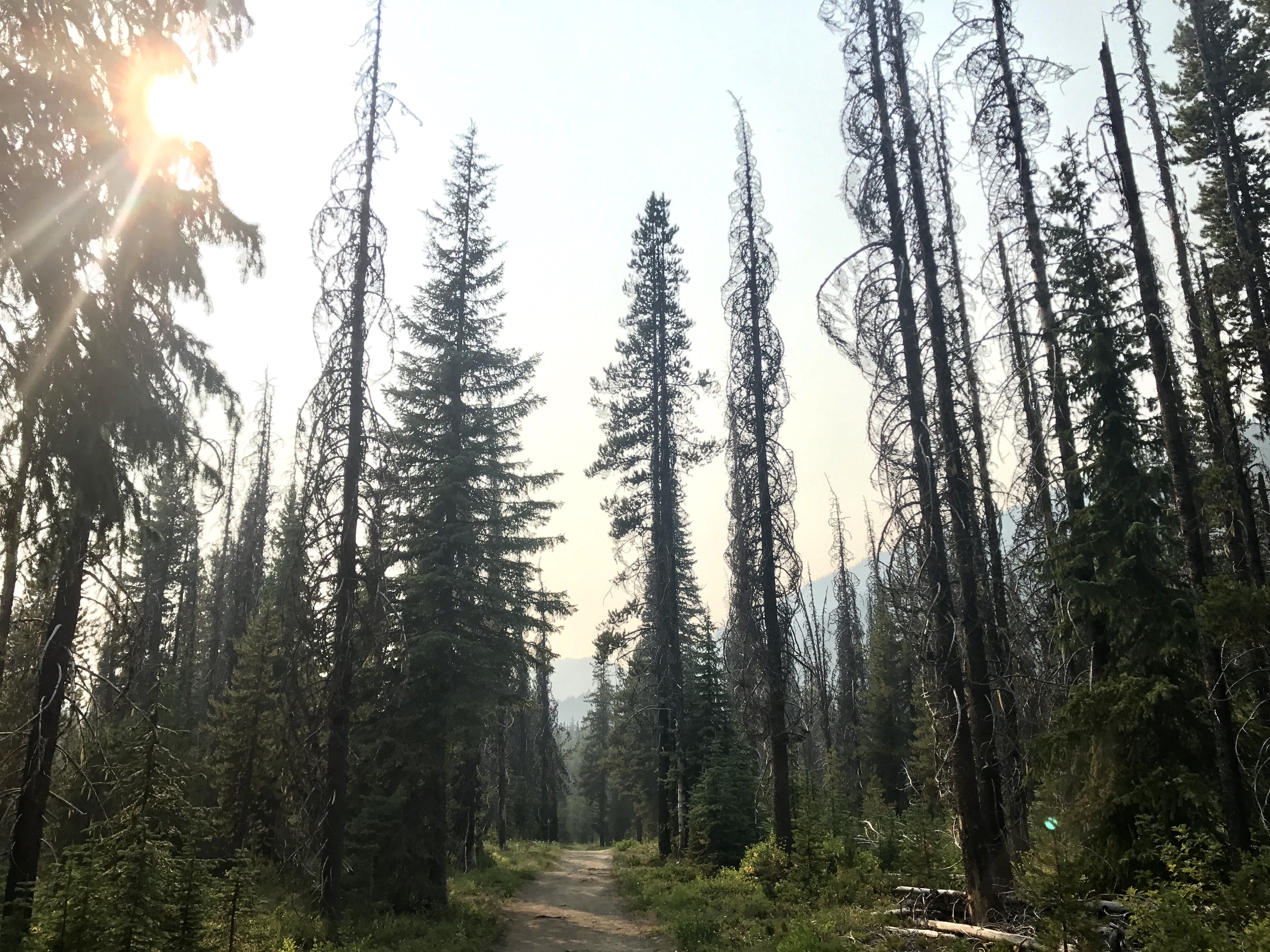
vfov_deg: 49.7
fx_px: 1027
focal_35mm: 28
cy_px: 476
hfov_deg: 63.4
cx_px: 635
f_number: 1.8
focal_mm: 3.99
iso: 20
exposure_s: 1/1182
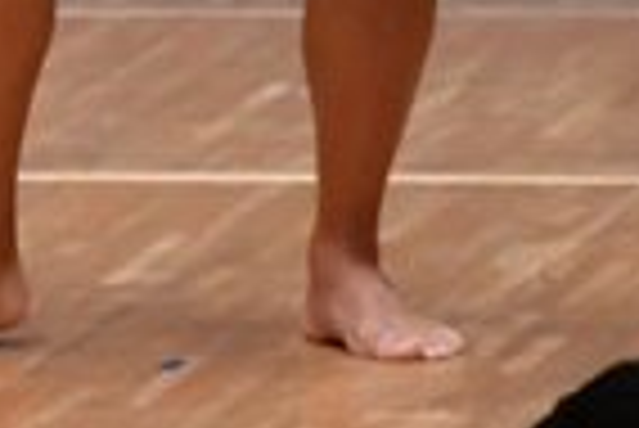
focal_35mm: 1469
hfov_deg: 1.4
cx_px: -470
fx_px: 26101
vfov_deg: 0.9
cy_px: -536
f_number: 5.6
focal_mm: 180
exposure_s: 1/400
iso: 6400
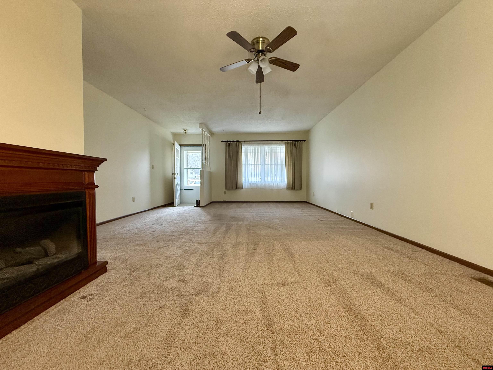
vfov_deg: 85.7
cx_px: 246
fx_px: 199
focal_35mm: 14
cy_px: 185
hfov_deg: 102.1
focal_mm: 2.22
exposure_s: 1/120
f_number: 2.2
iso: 400
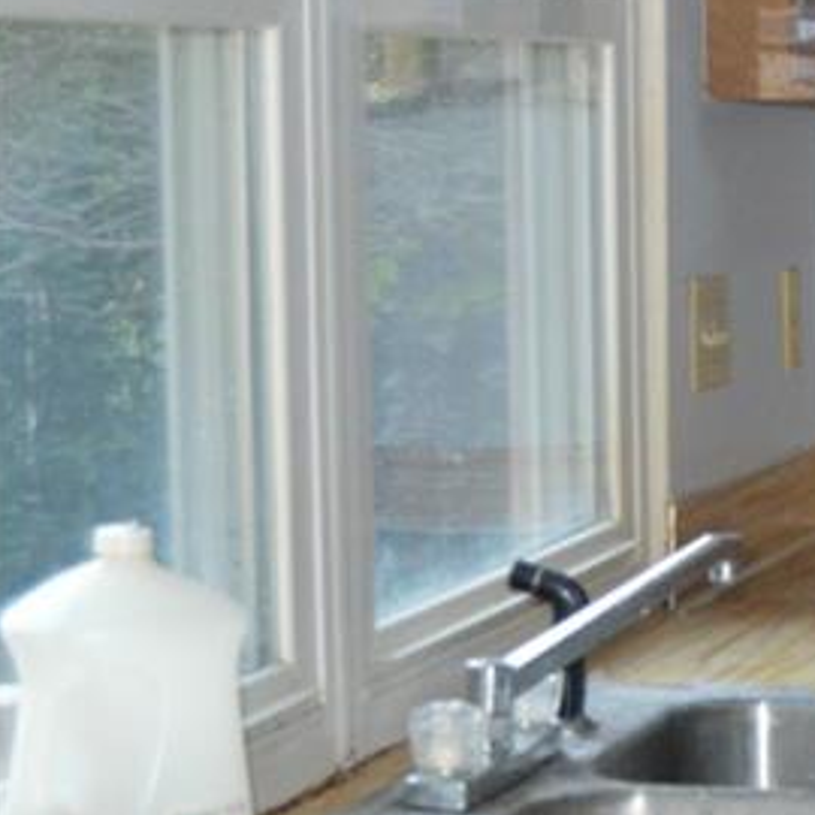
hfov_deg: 11.8
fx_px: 3596
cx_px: 1533
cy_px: 284
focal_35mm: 135
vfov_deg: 12.9
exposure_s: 1/60
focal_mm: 28
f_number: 4
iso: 1600
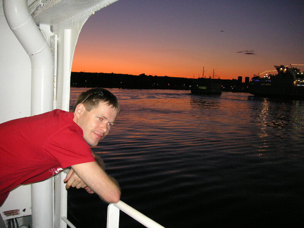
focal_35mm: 37
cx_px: 152
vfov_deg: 38.7
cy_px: 114
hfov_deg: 50.1
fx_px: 325
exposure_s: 1/45
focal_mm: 6.1
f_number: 2.8
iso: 160
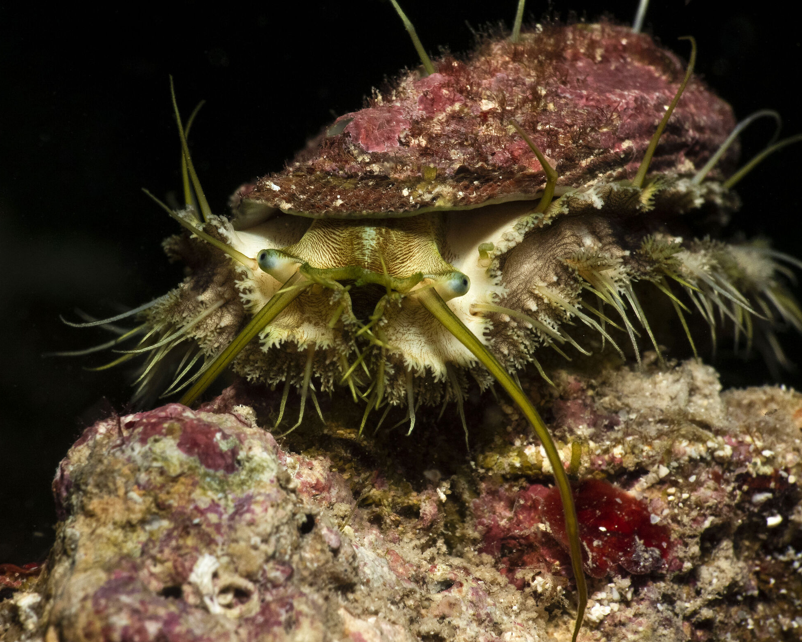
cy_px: 326
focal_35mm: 55
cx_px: 331
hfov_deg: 34.1
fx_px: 1306
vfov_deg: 27.6
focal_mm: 17.49
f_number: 11
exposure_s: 1/250
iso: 400
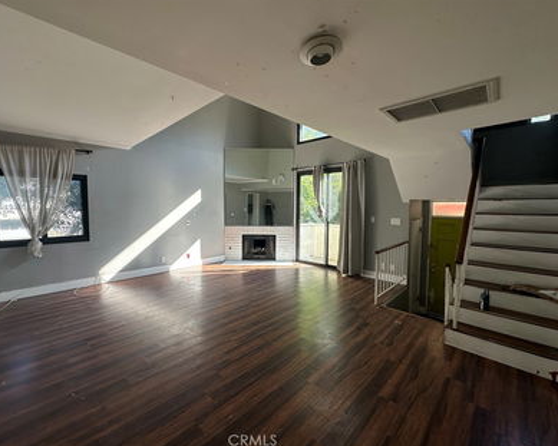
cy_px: 219
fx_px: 248
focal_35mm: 15
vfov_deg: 84.0
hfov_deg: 96.8
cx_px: 268
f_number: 2.2
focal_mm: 2.22
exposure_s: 1/119
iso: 40
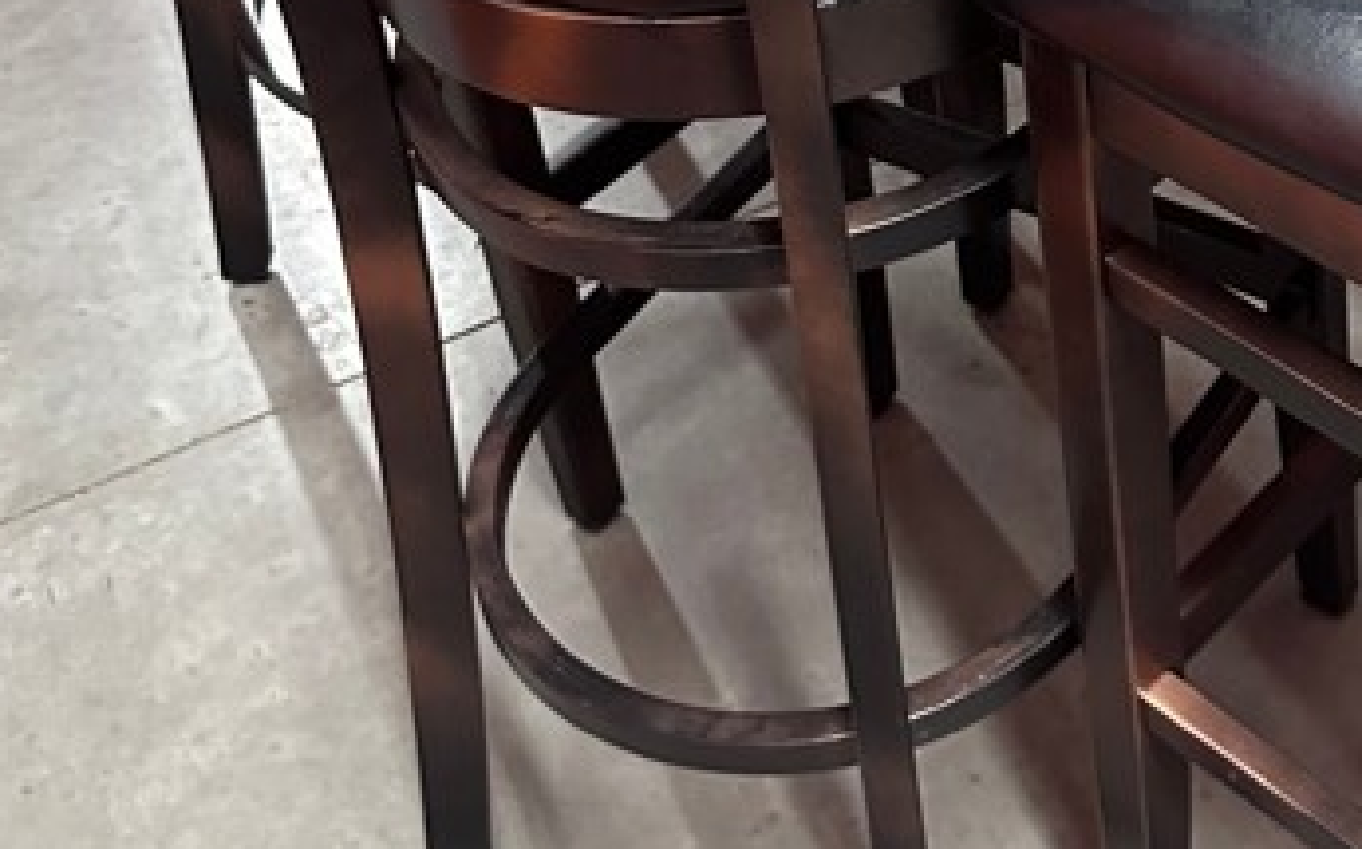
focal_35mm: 60
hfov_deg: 32.8
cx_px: 1153
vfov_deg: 20.0
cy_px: -215
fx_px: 2225
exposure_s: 1/40
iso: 640
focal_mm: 6.86
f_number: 1.78
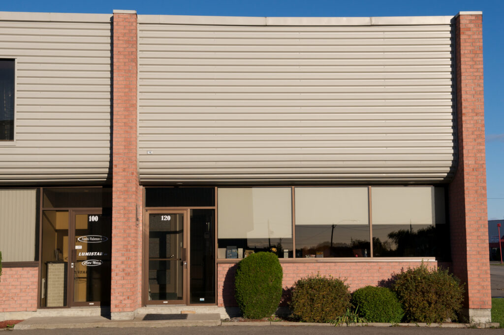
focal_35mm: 57
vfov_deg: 23.7
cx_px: 252
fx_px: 797
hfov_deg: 35.1
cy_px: 168
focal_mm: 38
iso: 200
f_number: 11
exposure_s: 1/500
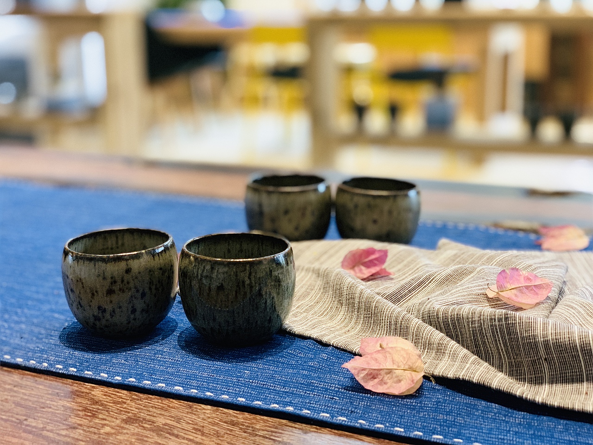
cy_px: 222
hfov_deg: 36.8
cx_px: 296
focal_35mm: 52
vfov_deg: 28.0
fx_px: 891
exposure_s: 1/50
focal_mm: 6
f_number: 2.4
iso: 200
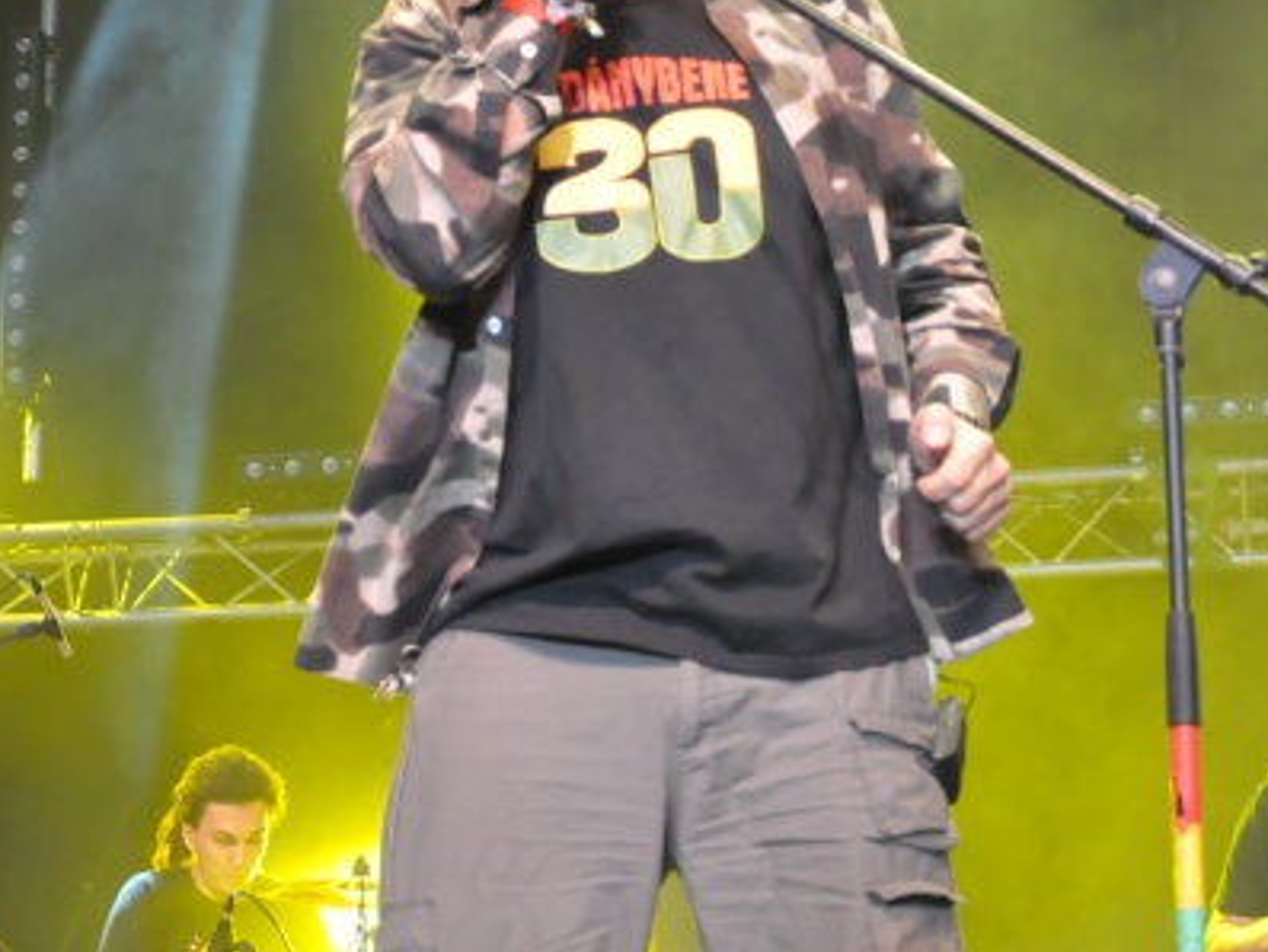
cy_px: 296
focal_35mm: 116
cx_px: 677
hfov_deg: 17.0
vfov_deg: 12.8
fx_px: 4250
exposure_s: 1/80
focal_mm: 40
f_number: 4.5
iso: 2500
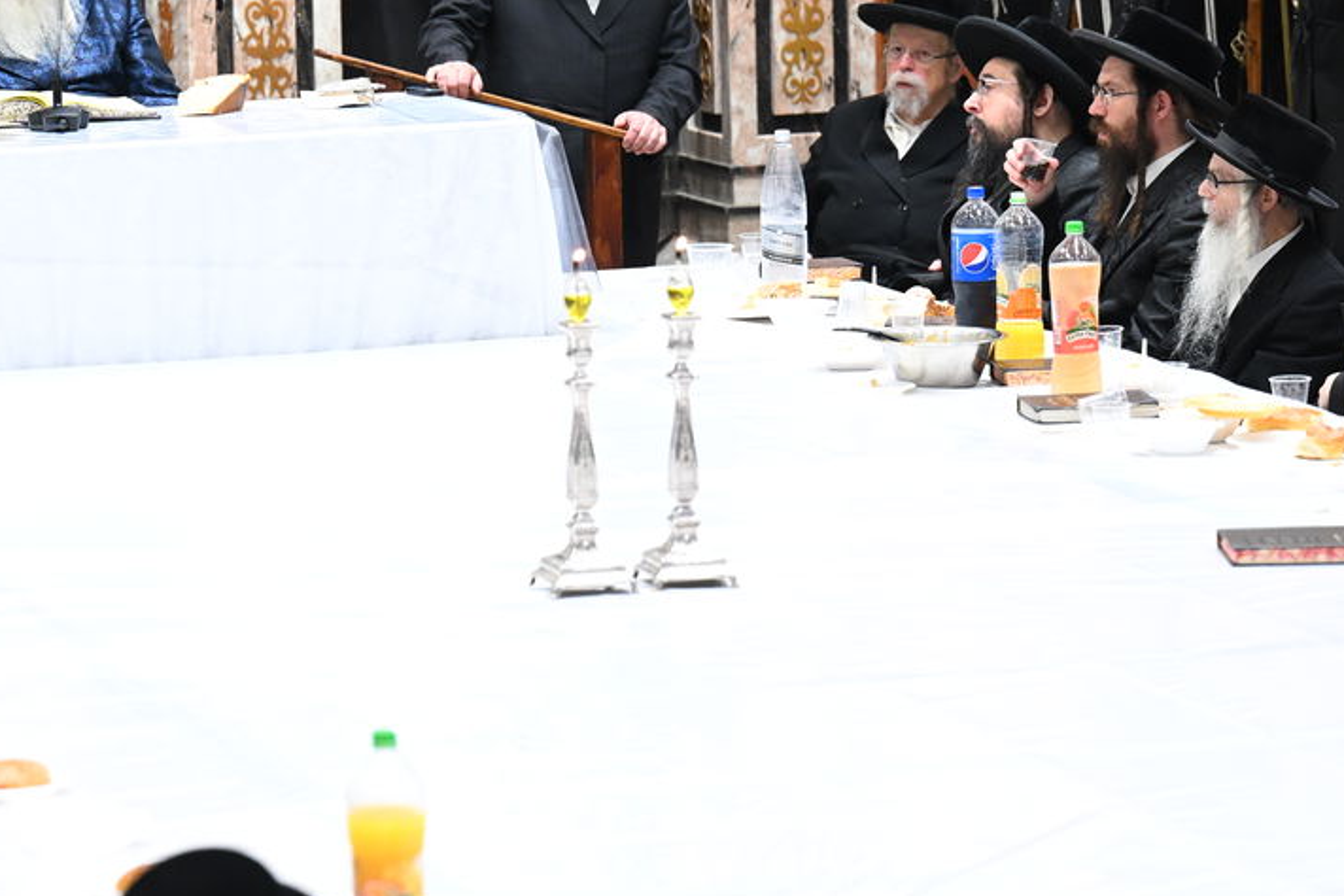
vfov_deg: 7.3
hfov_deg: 10.8
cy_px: 124
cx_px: 119
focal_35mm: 189
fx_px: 7055
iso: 2000
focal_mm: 96
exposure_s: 1/200
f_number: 3.5
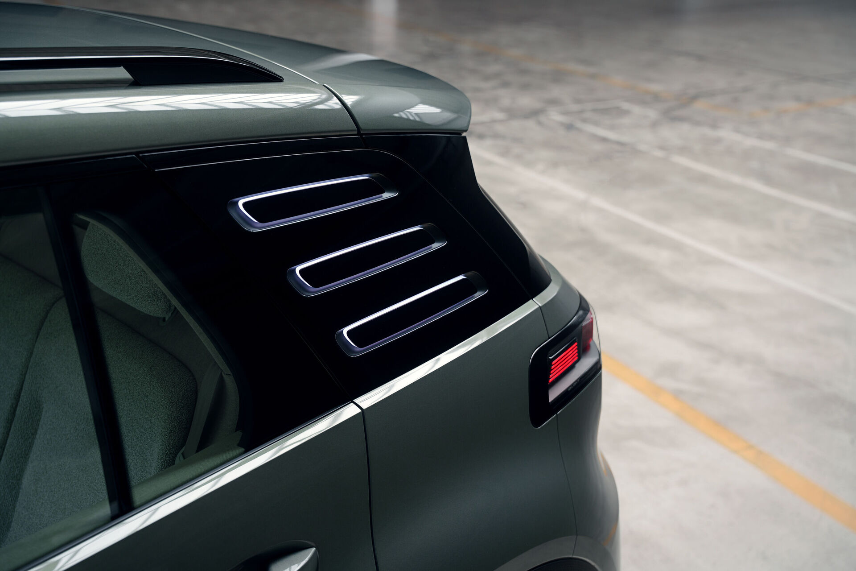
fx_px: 999
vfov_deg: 31.9
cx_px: 428
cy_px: 286
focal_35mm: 42
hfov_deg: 46.4
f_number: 3.5
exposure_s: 1/60
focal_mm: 42
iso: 250
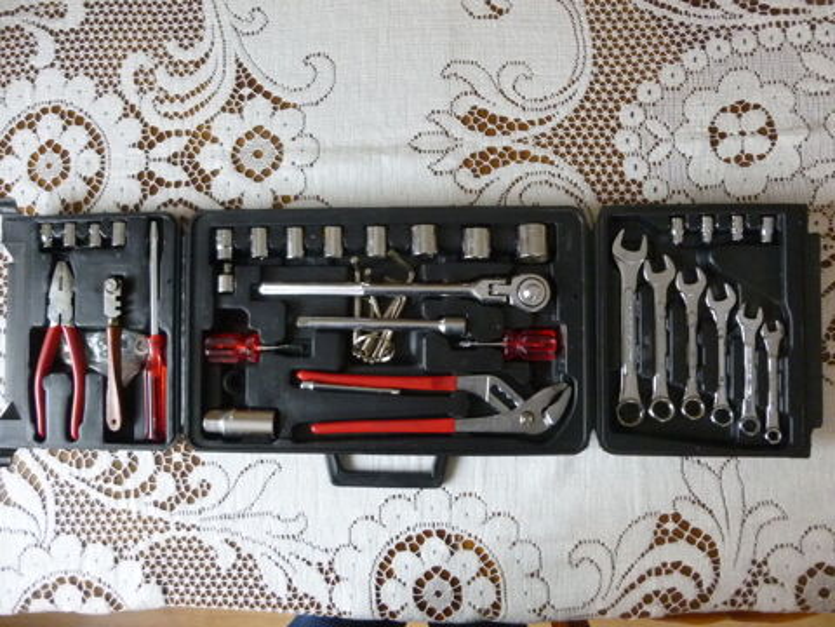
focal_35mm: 25
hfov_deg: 69.4
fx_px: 603
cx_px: 418
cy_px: 314
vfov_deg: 54.9
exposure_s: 1/6
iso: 400
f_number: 3.1
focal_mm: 4.5
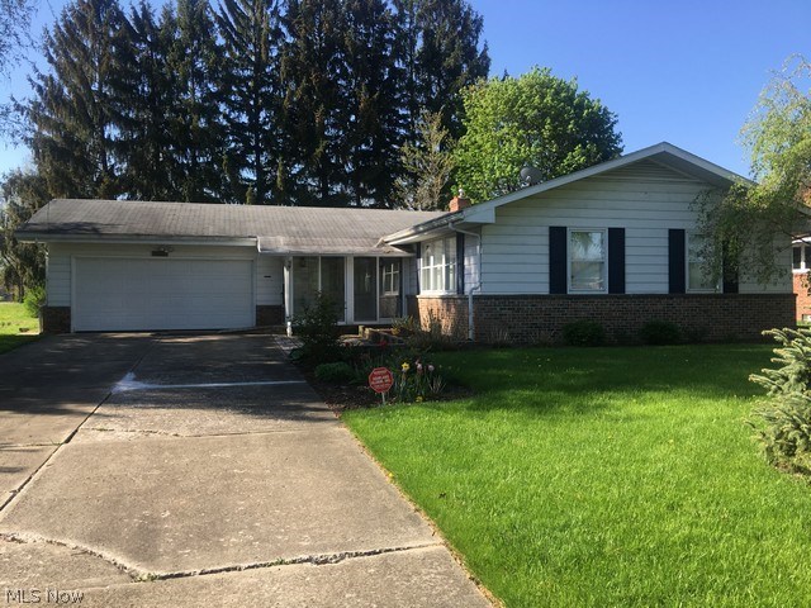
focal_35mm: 29
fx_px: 679
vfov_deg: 48.2
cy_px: 304
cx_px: 406
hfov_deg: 61.7
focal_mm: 4.15
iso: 25
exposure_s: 1/615
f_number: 2.2
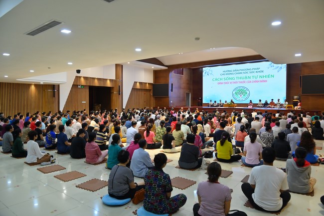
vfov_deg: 53.1
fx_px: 216
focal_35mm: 24
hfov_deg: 73.8
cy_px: 108
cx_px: 162
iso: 1250
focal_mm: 24
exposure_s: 1/80
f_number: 5.6
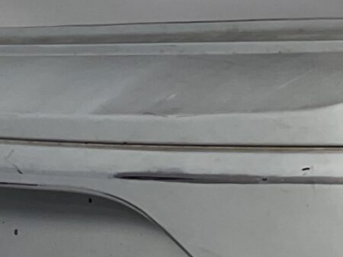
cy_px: 120
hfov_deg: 11.4
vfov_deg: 9.0
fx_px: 1634
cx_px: 537
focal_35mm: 165
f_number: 1.8
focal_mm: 3
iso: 16
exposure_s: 1/446
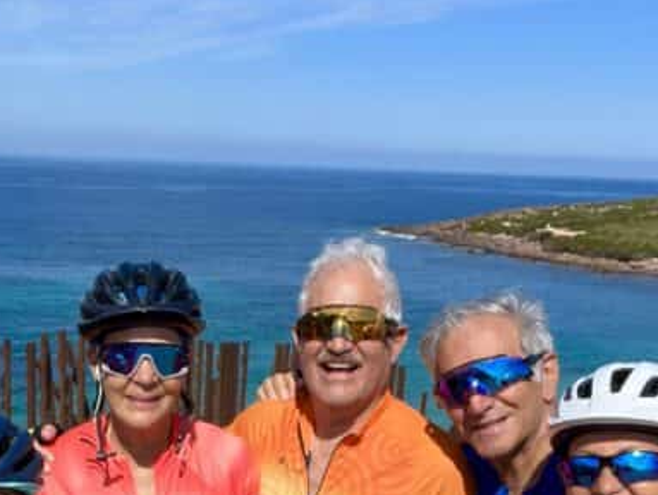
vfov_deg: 24.8
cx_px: 196
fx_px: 1027
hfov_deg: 35.0
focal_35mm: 54
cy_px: 577
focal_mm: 2.71
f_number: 2.2
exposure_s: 1/1199
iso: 32
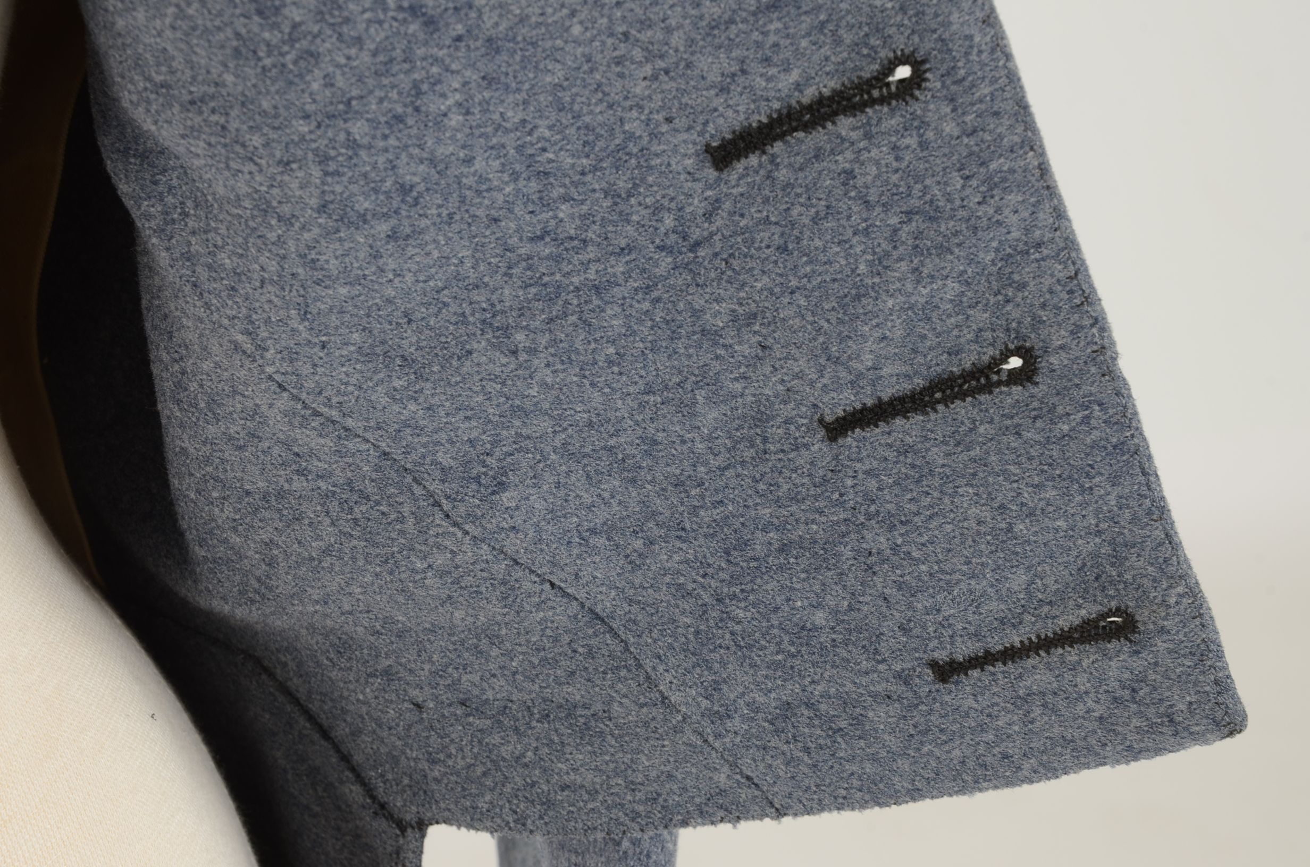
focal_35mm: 105
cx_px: 655
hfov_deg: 19.5
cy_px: 434
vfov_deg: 13.0
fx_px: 3813
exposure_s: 1/80
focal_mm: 70
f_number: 13
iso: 160
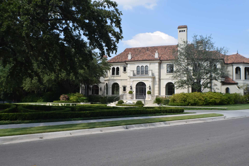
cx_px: 124
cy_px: 83
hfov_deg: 41.1
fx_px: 332
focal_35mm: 48
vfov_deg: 28.1
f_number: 9
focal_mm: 32
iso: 200
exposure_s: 1/320
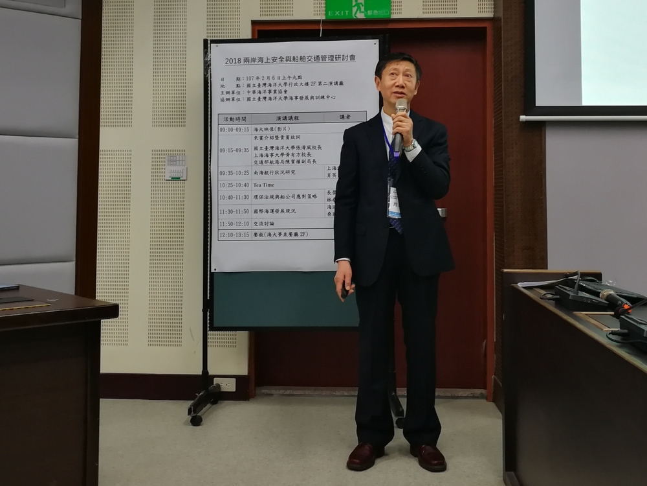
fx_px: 505
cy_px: 243
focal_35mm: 27
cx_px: 324
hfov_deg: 65.3
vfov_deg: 51.4
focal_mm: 3.95
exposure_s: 1/40
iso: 160
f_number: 2.2
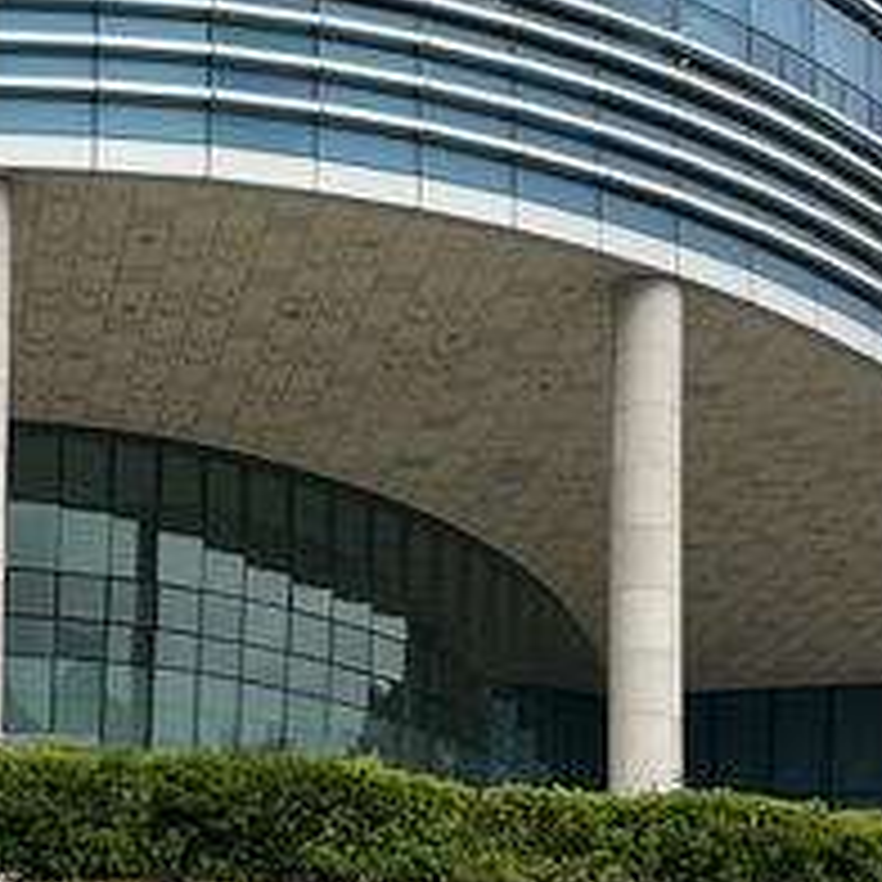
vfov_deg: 21.1
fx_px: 2364
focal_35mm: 82
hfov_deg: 20.5
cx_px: 9
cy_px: 430
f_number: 1.5
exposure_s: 1/2083
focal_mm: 5.7
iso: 50
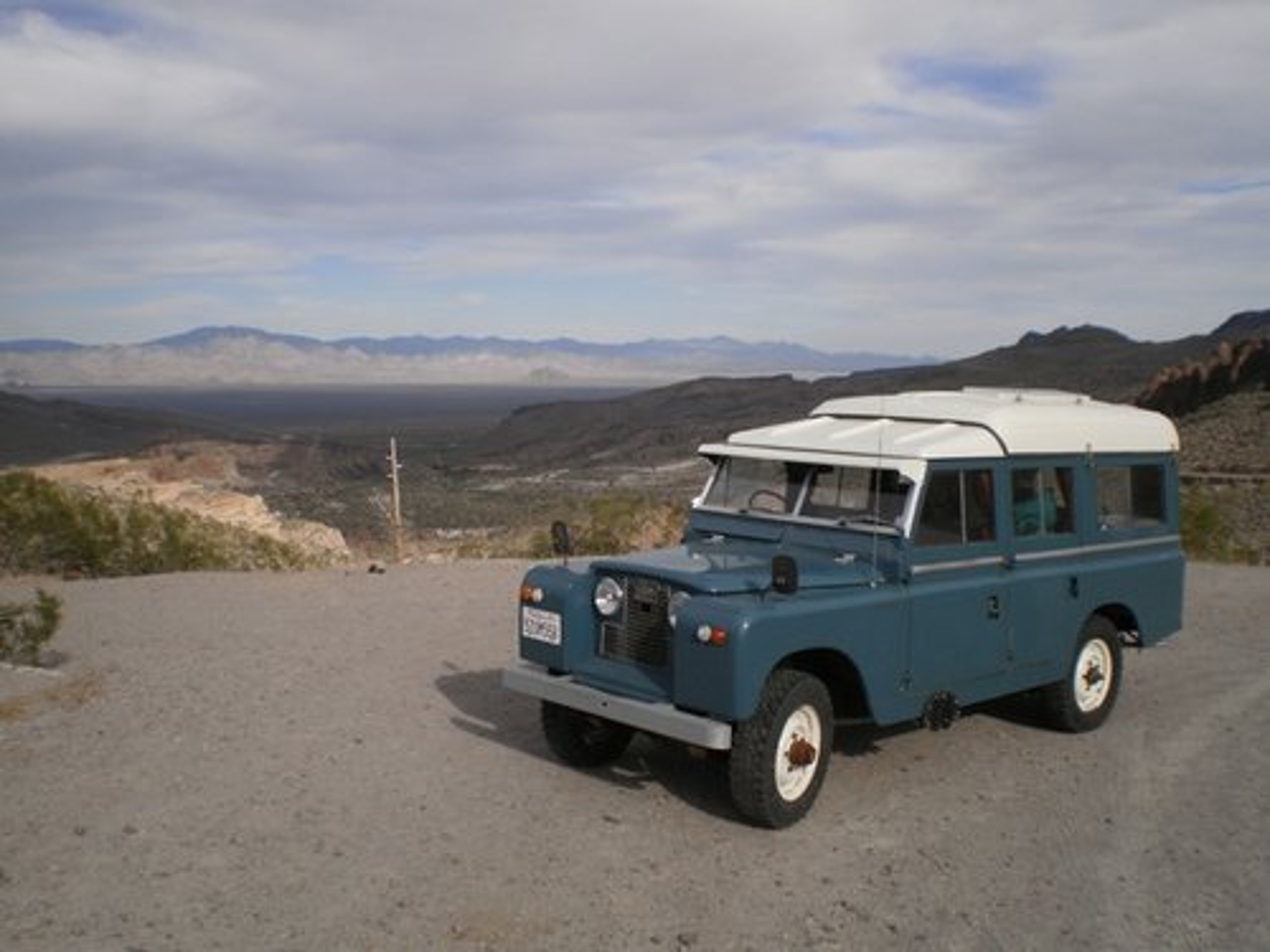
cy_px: 476
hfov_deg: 51.4
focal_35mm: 36
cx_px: 635
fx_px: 1321
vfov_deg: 39.7
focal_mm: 6.3
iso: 100
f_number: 4.6
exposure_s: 1/1000
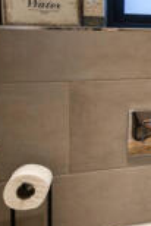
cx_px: 401
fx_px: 427
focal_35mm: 68
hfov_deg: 12.9
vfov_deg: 29.4
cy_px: 73
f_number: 4
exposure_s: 1/15
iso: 320
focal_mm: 16
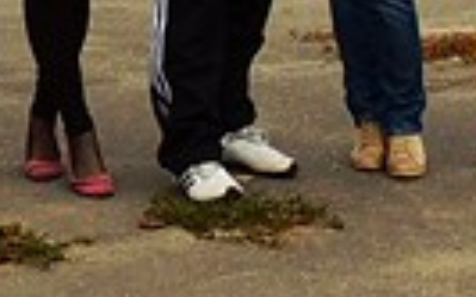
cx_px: -168
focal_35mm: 269
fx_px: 3488
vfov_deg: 4.6
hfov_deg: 7.7
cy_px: -687
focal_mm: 5.8
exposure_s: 1/400
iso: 100
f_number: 3.2
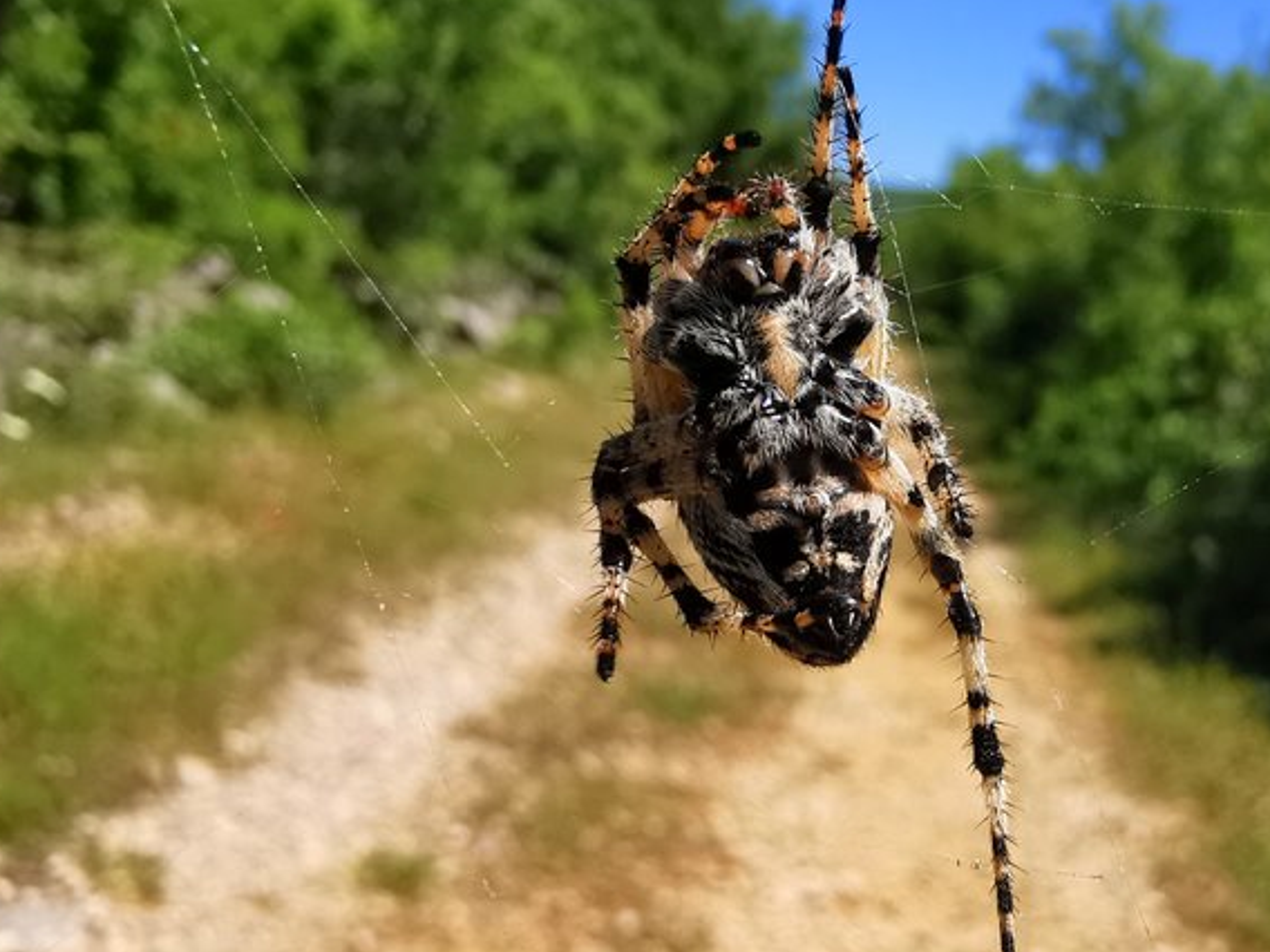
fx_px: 1394
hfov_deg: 48.1
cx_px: 861
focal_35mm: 38
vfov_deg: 37.5
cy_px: 592
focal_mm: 2.35
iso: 50
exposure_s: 1/1139
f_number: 2.2
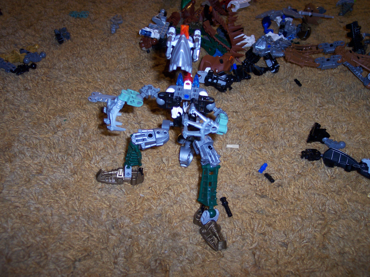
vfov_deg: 37.7
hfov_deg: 49.0
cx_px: 185
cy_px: 138
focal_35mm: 38
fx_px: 406
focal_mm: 8
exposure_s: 1/30
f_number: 2.8
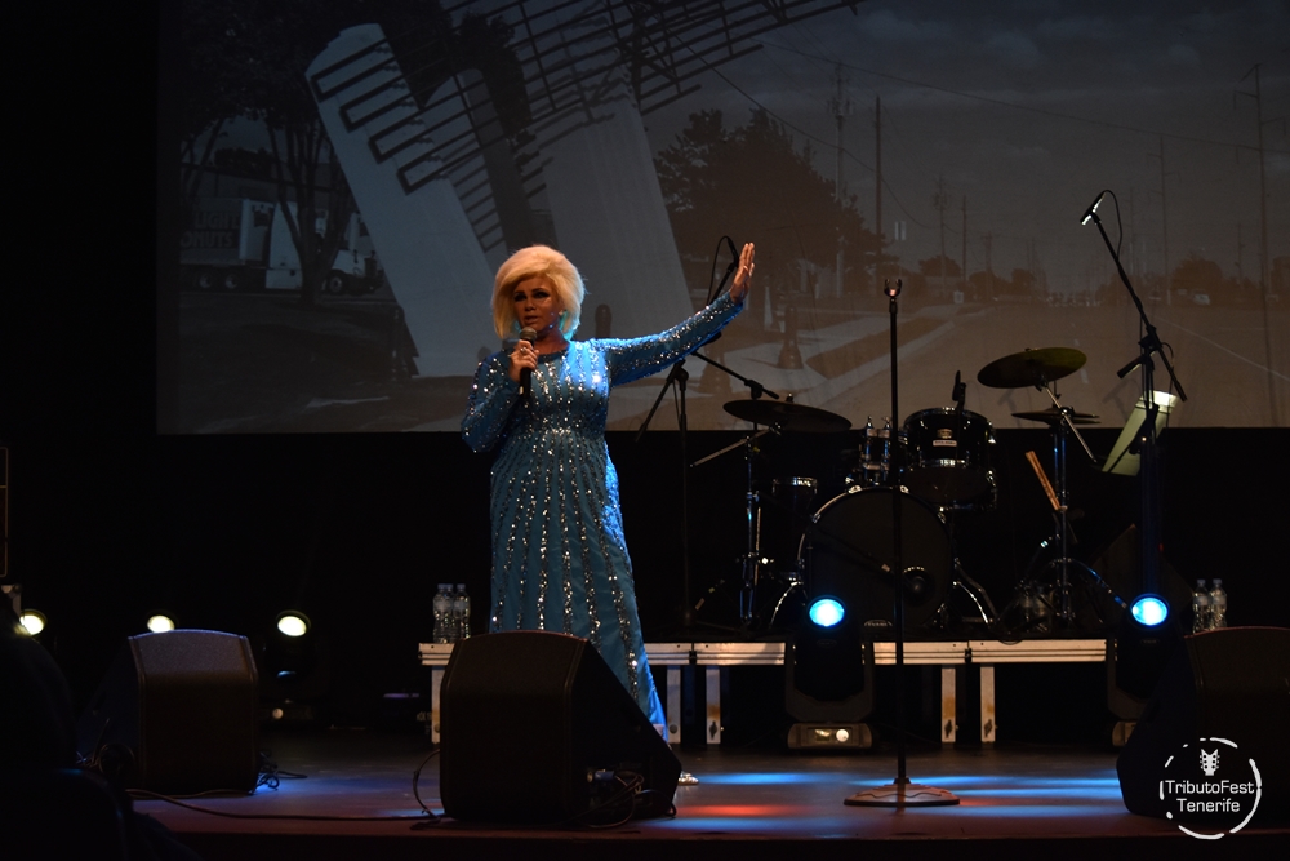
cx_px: 645
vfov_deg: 16.6
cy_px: 430
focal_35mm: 82
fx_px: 2956
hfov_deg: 24.6
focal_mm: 55
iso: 1000
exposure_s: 1/200
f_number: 4.5
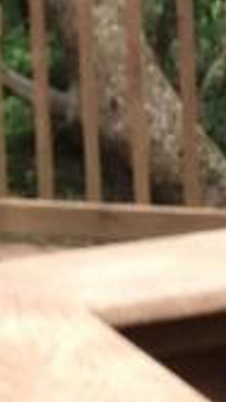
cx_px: -228
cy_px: -58
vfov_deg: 10.6
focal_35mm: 201
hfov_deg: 5.9
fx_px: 2140
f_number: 2.2
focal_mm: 4.12
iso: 32
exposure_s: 1/363
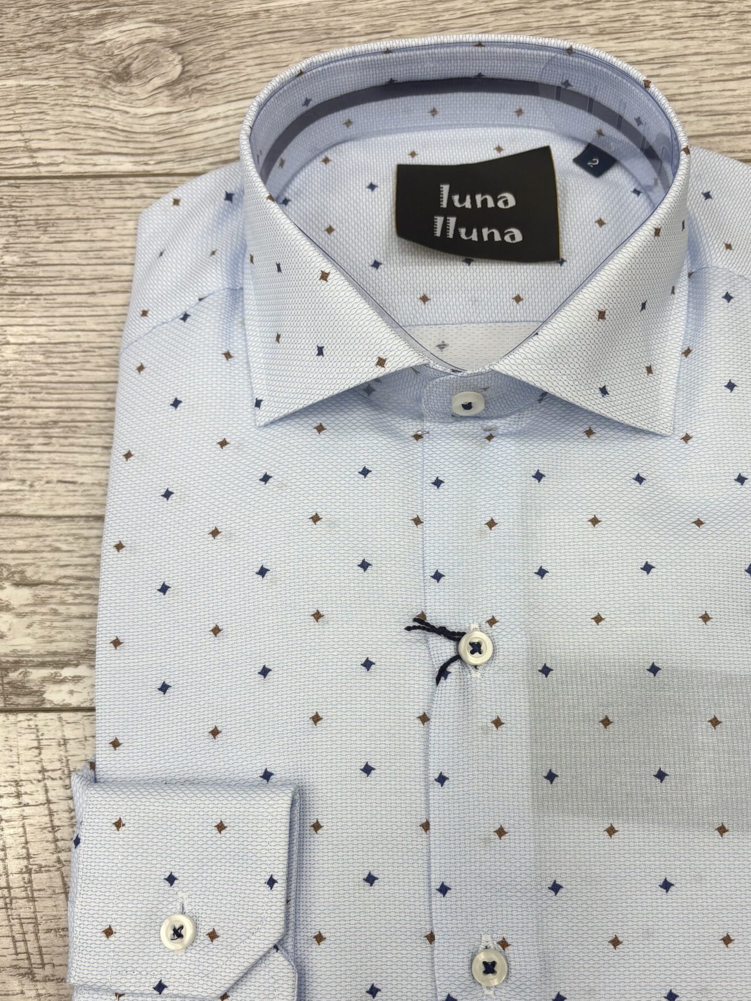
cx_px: 478
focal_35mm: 37
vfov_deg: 49.9
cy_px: 579
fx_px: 1070
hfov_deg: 38.4
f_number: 1.6
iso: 40
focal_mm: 5.96
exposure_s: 1/100
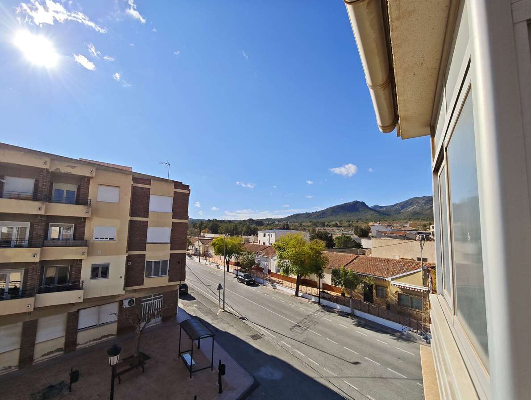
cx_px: 256
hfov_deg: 98.0
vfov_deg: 81.8
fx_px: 230
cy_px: 211
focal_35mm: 15
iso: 50
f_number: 2.2
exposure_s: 1/1311
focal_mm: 2.16
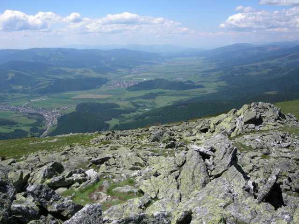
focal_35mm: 36
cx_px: 150
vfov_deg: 39.7
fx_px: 311
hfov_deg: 51.4
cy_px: 112
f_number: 6.8
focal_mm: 7.5
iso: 100
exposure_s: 1/327
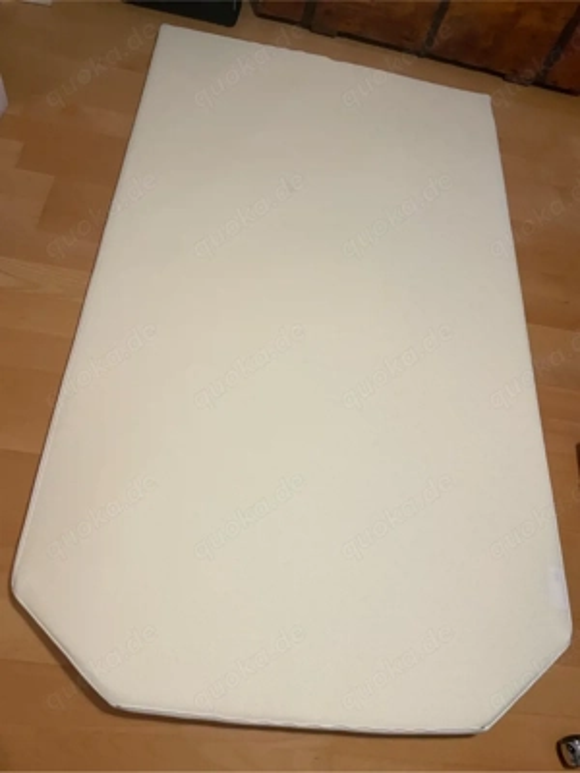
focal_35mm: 26
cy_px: 386
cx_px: 290
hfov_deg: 53.1
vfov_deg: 67.3
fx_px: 581
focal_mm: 4.2
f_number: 1.6
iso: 100
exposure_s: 1/50
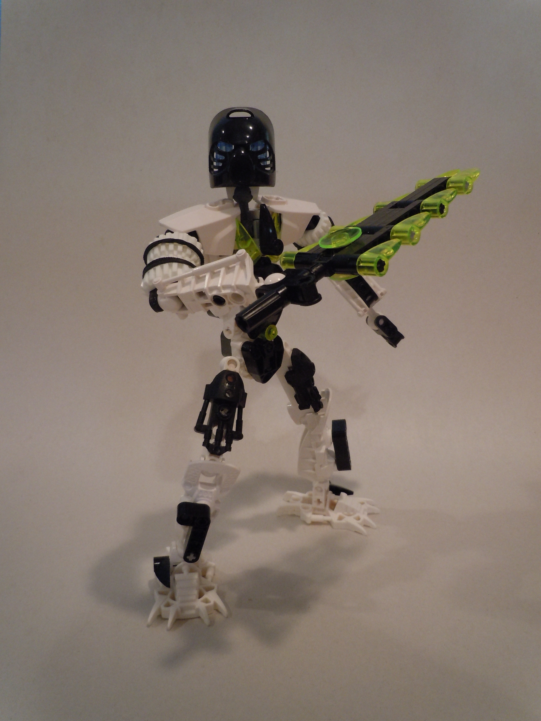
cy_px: 360
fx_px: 583
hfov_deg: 49.7
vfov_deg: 63.4
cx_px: 270
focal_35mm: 28
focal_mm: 5
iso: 400
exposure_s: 1/30
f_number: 3.7
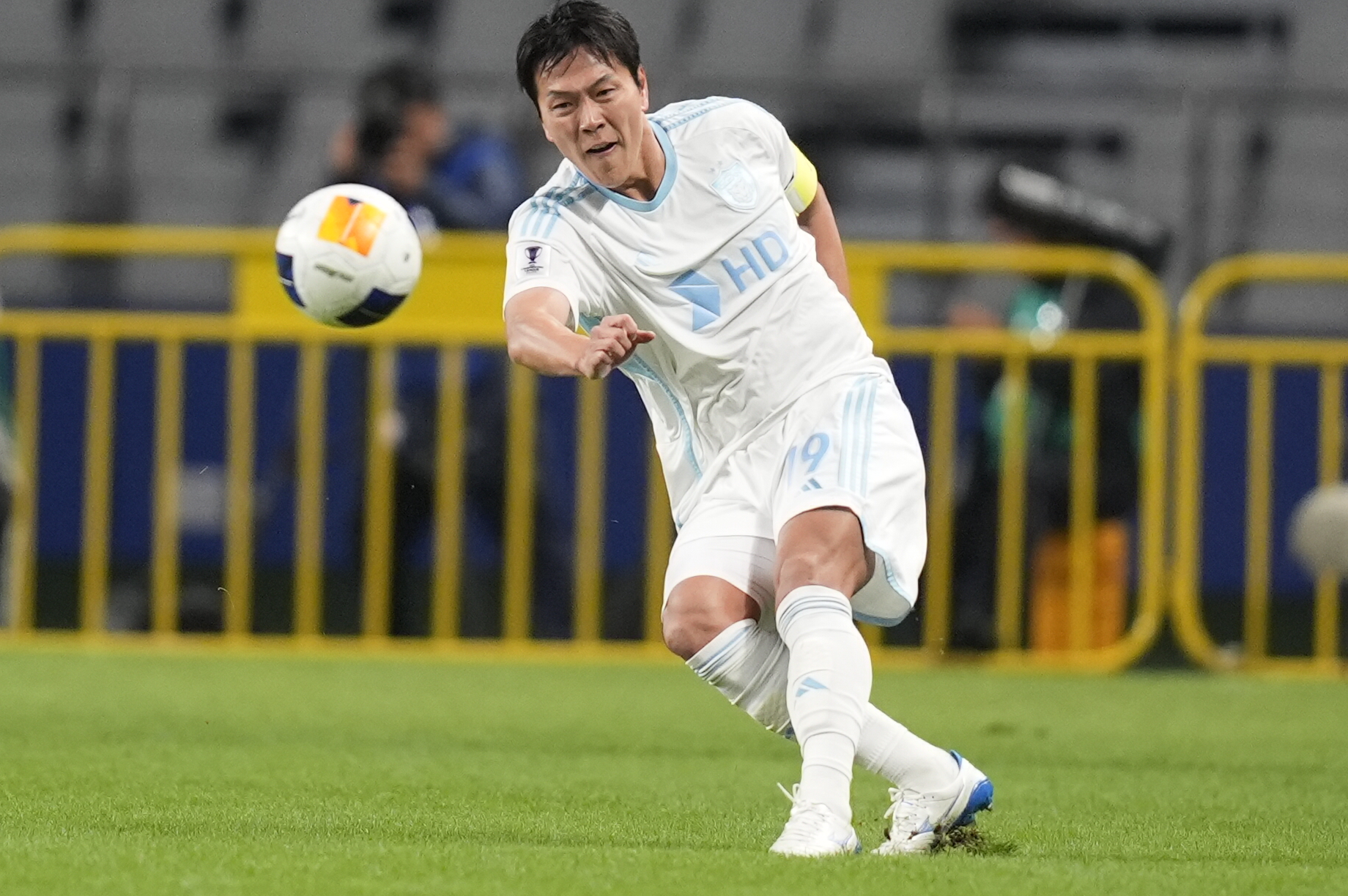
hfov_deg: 3.4
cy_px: 448
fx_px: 22450
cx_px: 674
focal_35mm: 600
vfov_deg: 2.3
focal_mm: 400
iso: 2500
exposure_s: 1/2000
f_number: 2.8
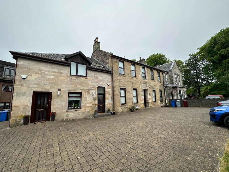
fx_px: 93
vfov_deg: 85.7
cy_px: 86
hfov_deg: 102.1
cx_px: 114
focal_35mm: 14
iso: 40
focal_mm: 2.22
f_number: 2.2
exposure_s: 1/424
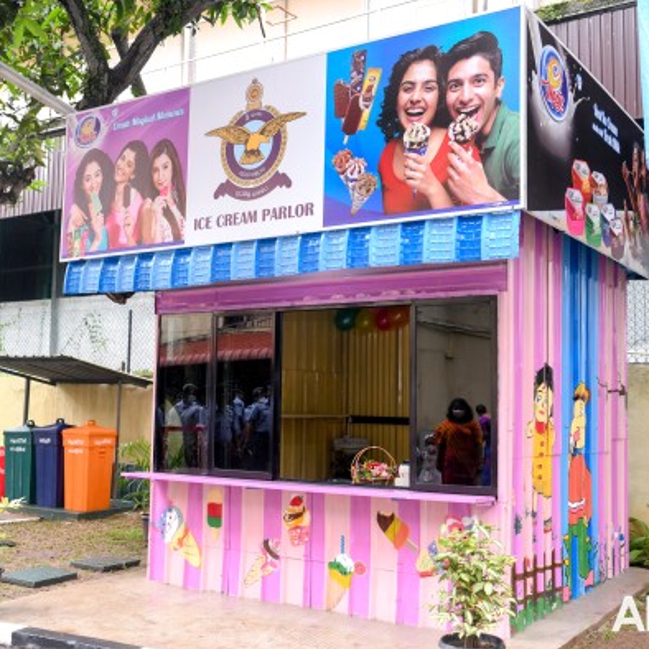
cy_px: 324
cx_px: 361
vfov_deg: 38.3
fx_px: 933
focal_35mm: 44
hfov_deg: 38.3
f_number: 4
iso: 500
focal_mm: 34
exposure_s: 1/200
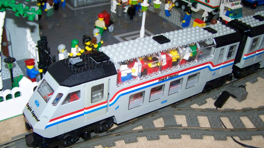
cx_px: 132
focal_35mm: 47
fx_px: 329
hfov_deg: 43.7
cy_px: 84
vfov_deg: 25.4
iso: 200
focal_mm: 7.2
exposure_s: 1/30
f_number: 2.8
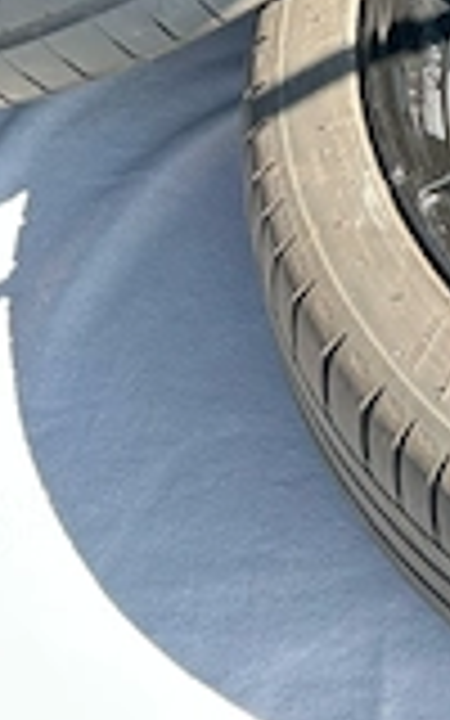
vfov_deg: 26.5
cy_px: -144
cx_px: 472
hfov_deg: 18.3
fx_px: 1354
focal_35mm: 69
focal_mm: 5.7
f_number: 1.5
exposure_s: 1/185
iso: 40
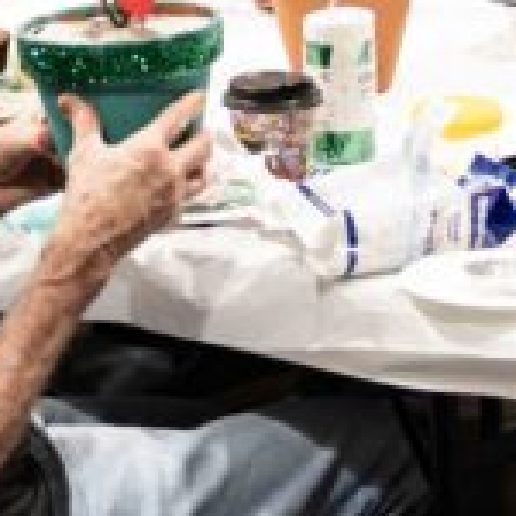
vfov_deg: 7.9
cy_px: -119
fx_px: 3710
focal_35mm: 220
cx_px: 224
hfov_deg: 8.0
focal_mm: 38
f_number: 3.2
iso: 200
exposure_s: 1/50
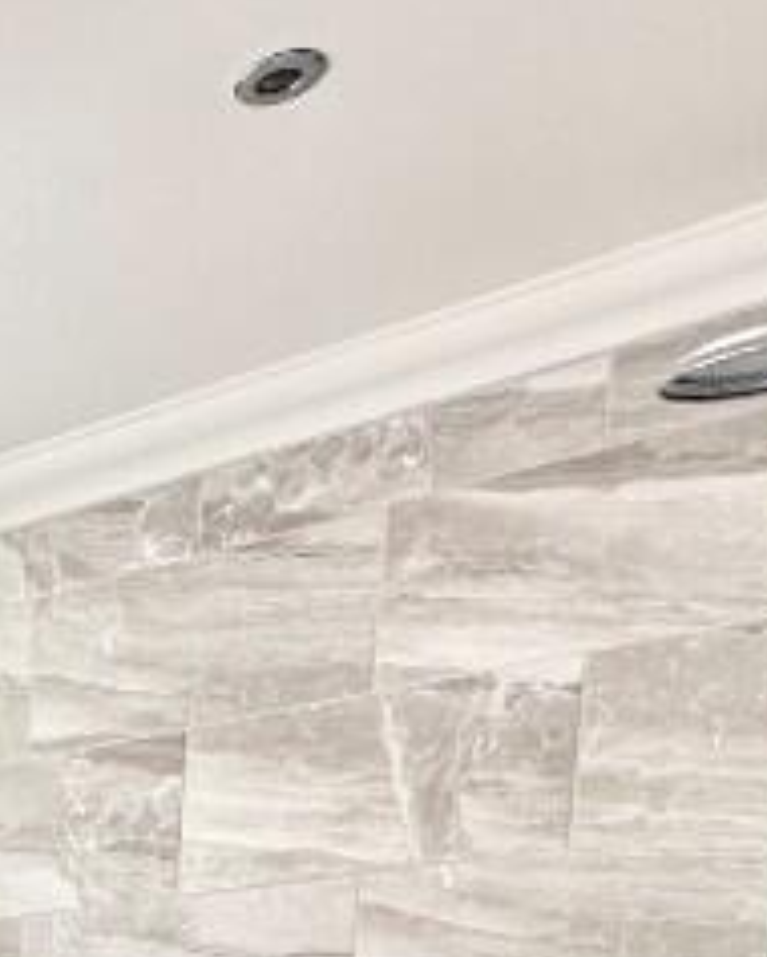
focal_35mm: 59
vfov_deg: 25.0
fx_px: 1672
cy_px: 1405
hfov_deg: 19.0
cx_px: -658
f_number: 2.2
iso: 40
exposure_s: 1/120
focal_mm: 2.22
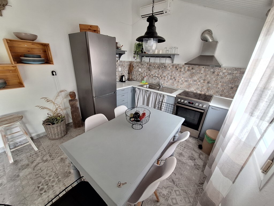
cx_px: 137
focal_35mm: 13
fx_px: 103
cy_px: 103
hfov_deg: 106.2
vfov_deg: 89.9
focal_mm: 1.74
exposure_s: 1/50
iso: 125
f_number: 2.2
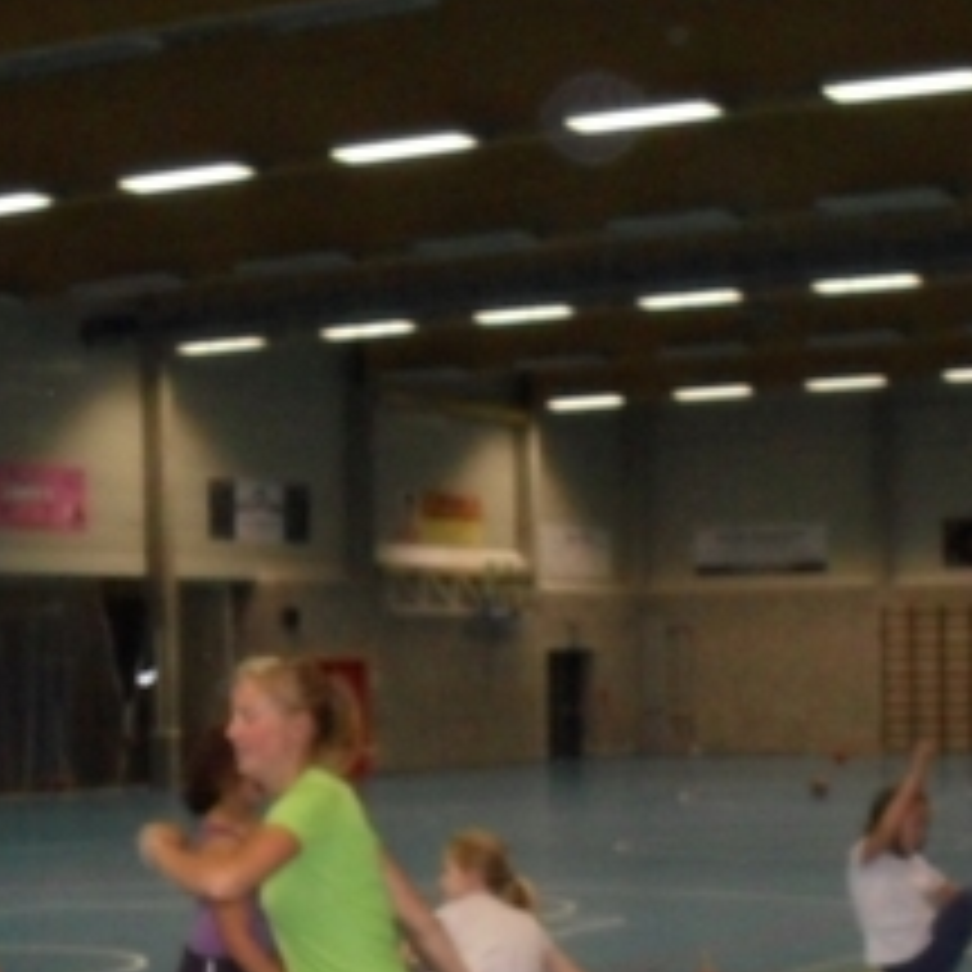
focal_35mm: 86
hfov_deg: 20.1
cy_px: 918
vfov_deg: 19.7
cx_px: 612
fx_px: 2732
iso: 400
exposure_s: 1/45
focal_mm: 6.3
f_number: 3.2
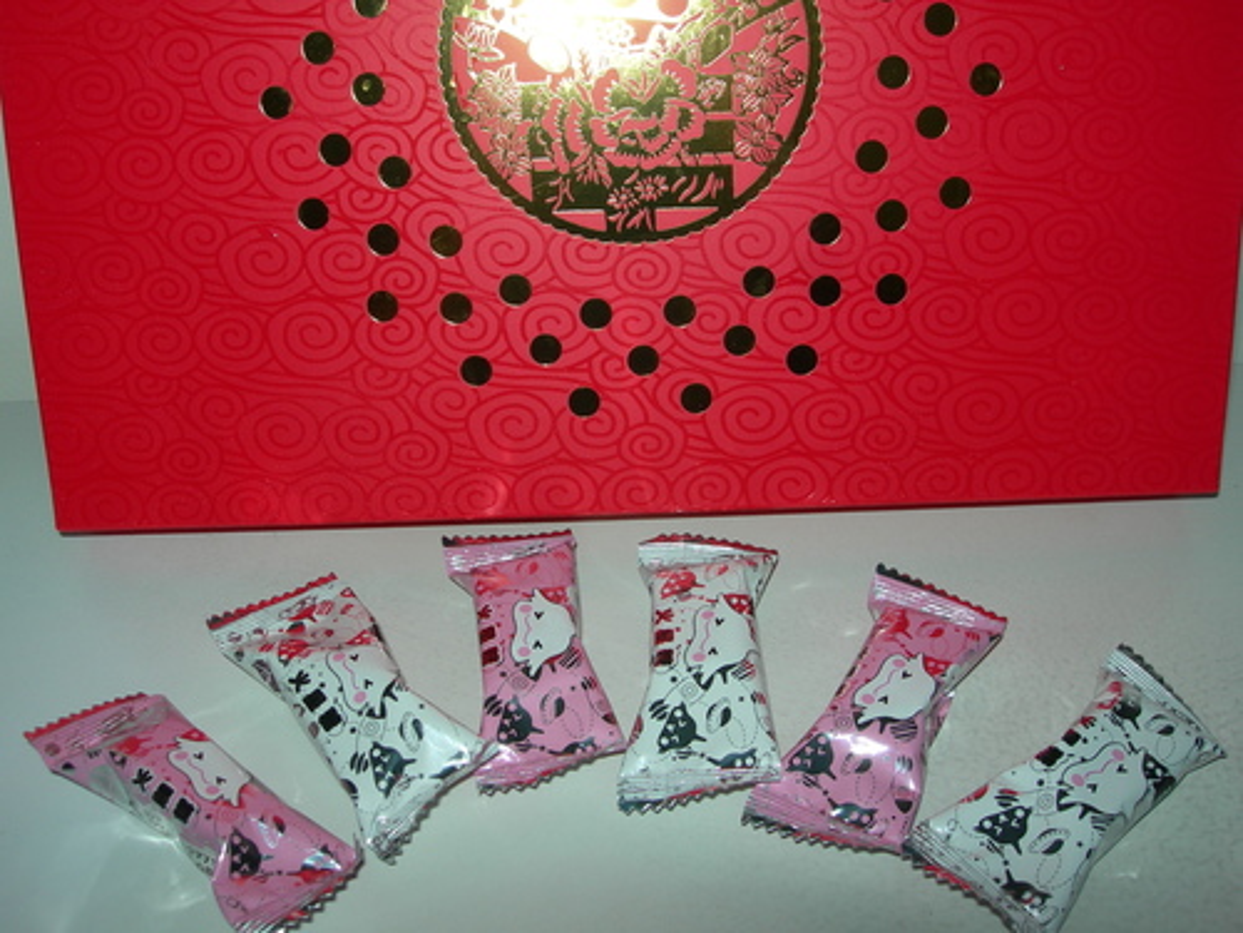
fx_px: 1365
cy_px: 466
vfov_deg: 37.7
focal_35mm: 38
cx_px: 622
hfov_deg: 49.0
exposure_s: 1/60.1
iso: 50
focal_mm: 7.8
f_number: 4.8
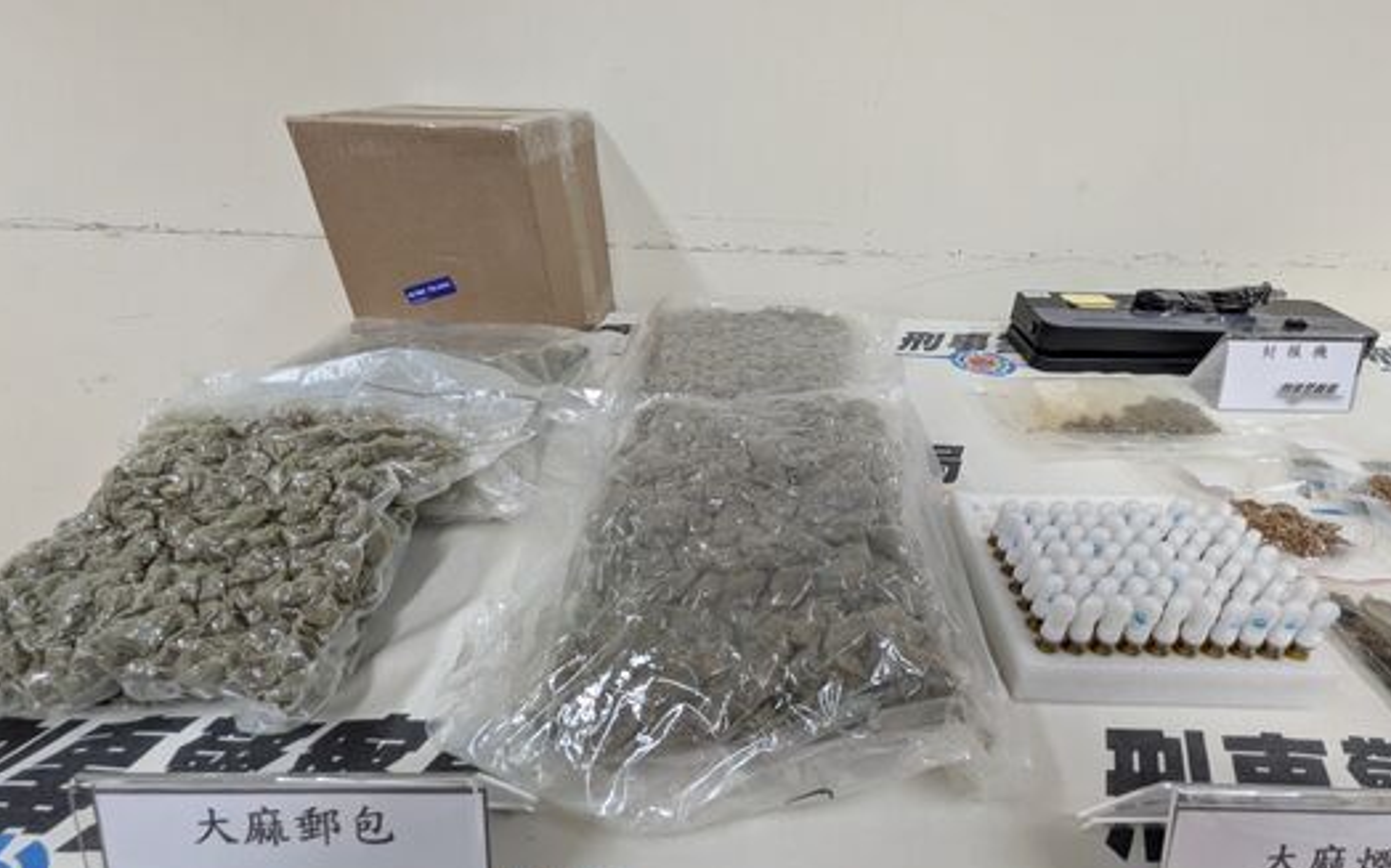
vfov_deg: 67.7
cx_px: 765
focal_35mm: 17
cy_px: 486
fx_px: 644
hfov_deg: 94.1
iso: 198
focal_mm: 1.85
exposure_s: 1/60
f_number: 2.2
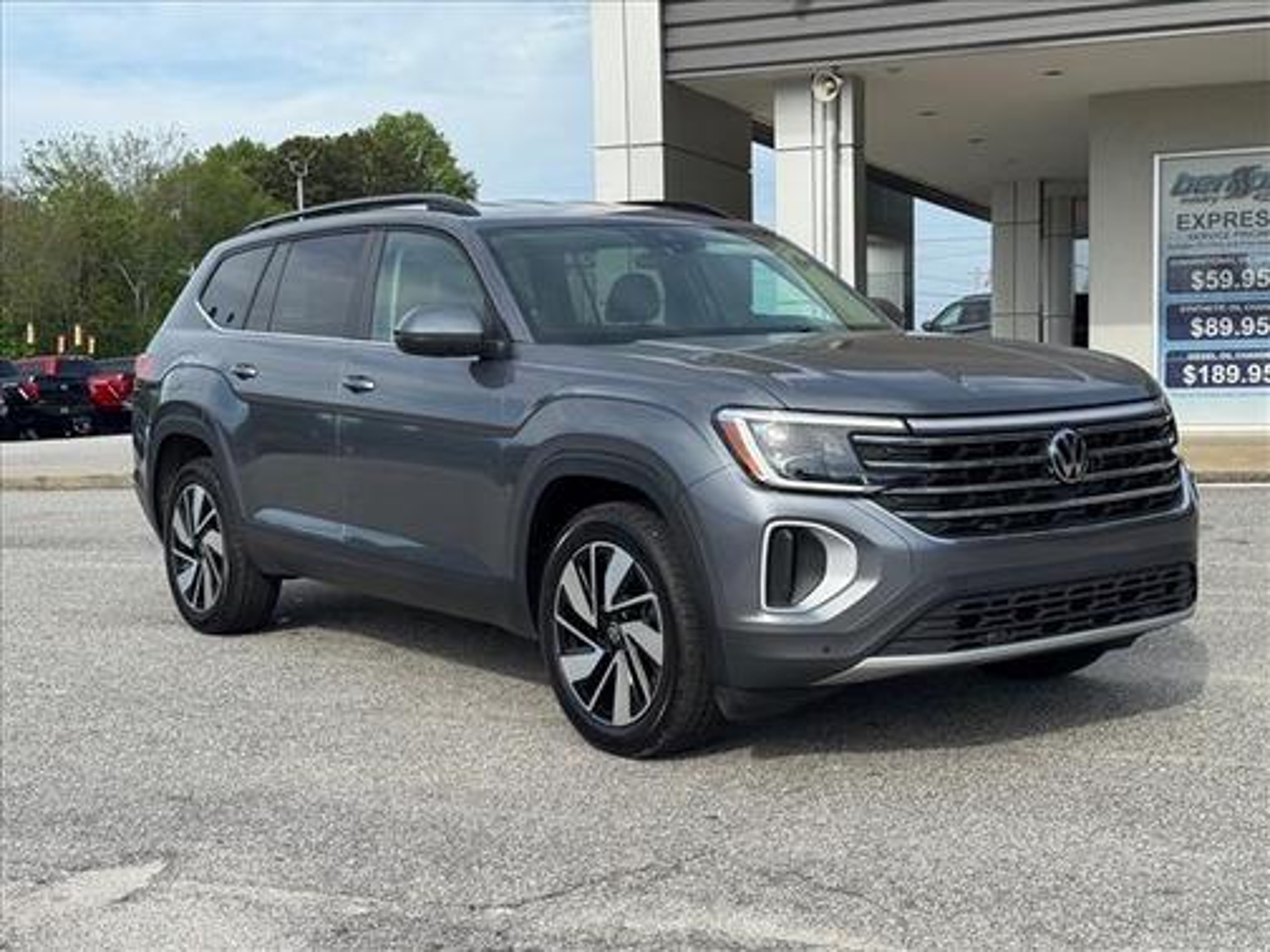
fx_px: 1761
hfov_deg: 39.7
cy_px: 476
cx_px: 635
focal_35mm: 48
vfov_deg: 30.3
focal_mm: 6.76
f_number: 1.78
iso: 64
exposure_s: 1/2959
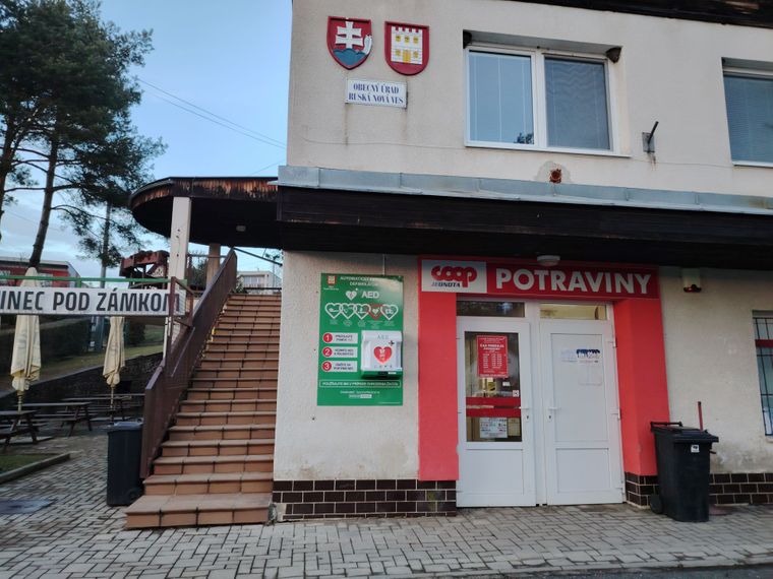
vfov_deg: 56.8
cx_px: 386
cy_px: 290
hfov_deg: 71.6
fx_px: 536
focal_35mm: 24
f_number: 1.75
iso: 166
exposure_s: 1/50
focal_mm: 5.25
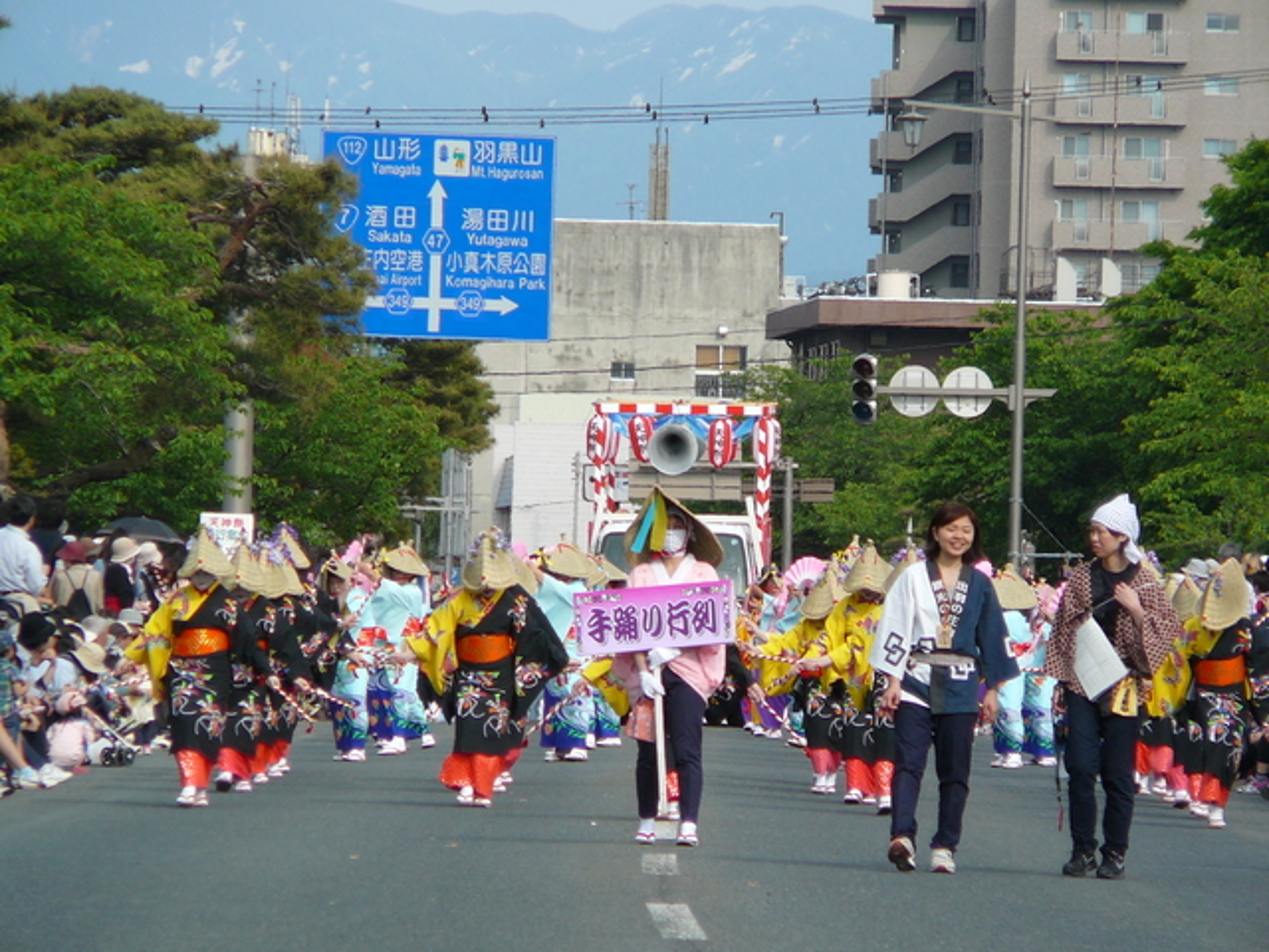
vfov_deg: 4.2
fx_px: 12831
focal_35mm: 350
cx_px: 634
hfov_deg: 5.7
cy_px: 476
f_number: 4.2
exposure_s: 1/640
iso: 80
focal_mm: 52
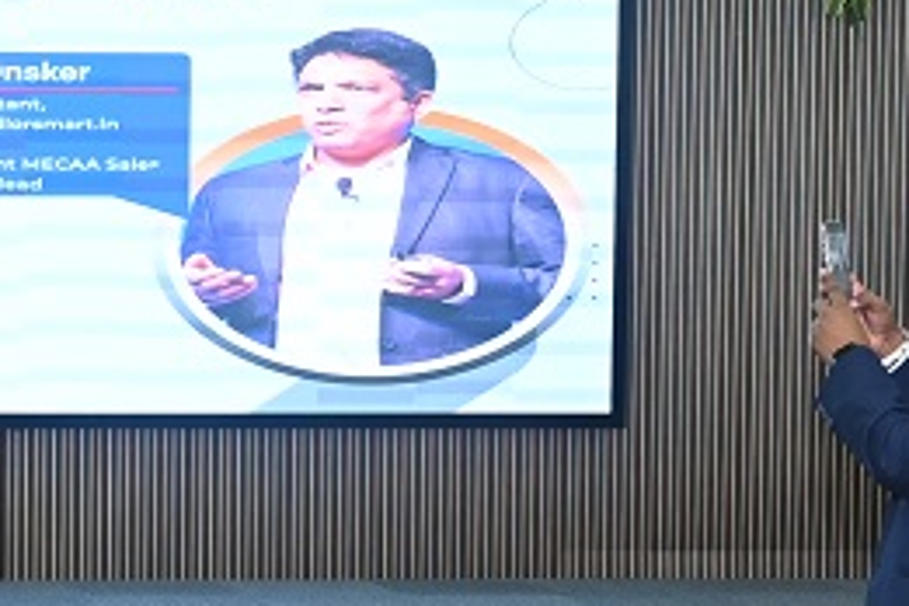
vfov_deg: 9.9
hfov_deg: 14.1
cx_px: -341
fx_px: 3484
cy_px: 439
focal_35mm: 138
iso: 1600
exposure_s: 1/200
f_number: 4.5
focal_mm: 24
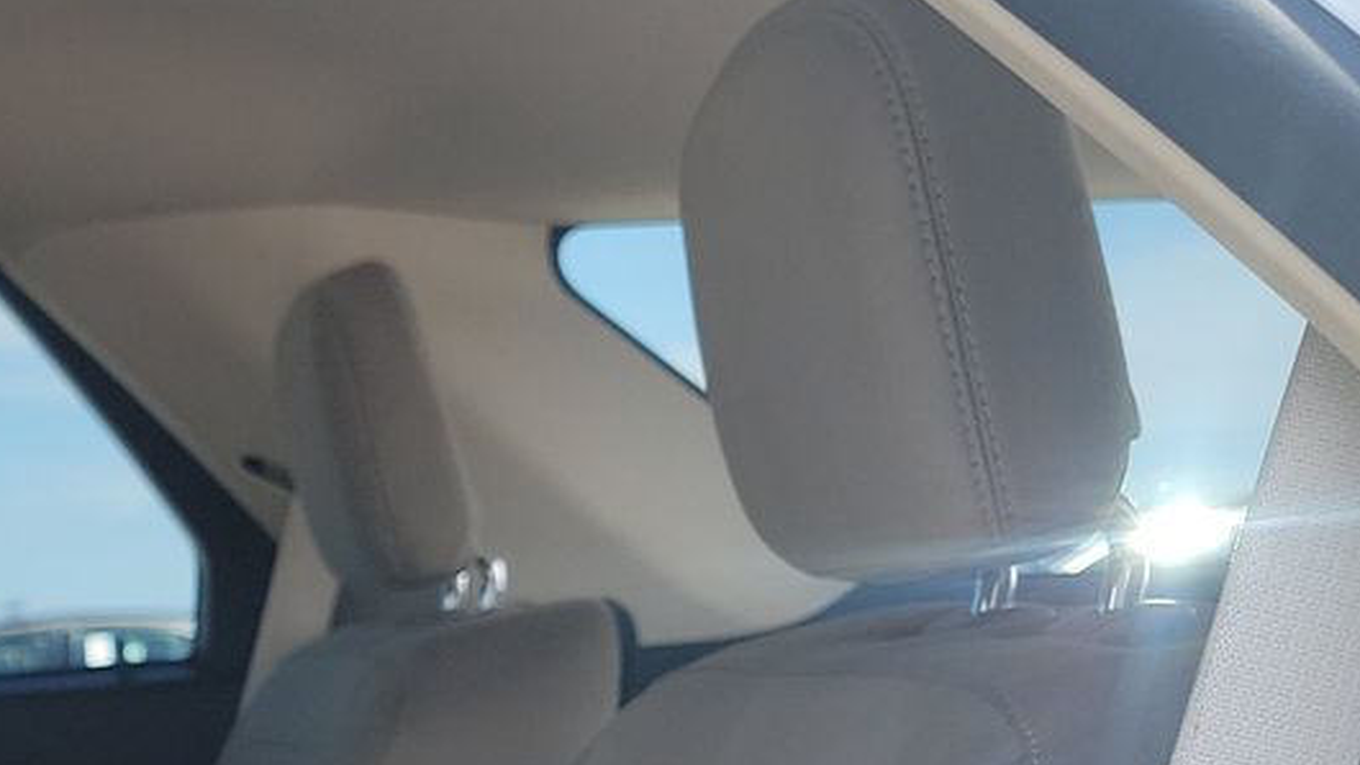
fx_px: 2849
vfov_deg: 14.0
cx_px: -426
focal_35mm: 79
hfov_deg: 23.6
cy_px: 1266
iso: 50
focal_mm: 6.7
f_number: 1.8
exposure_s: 1/202
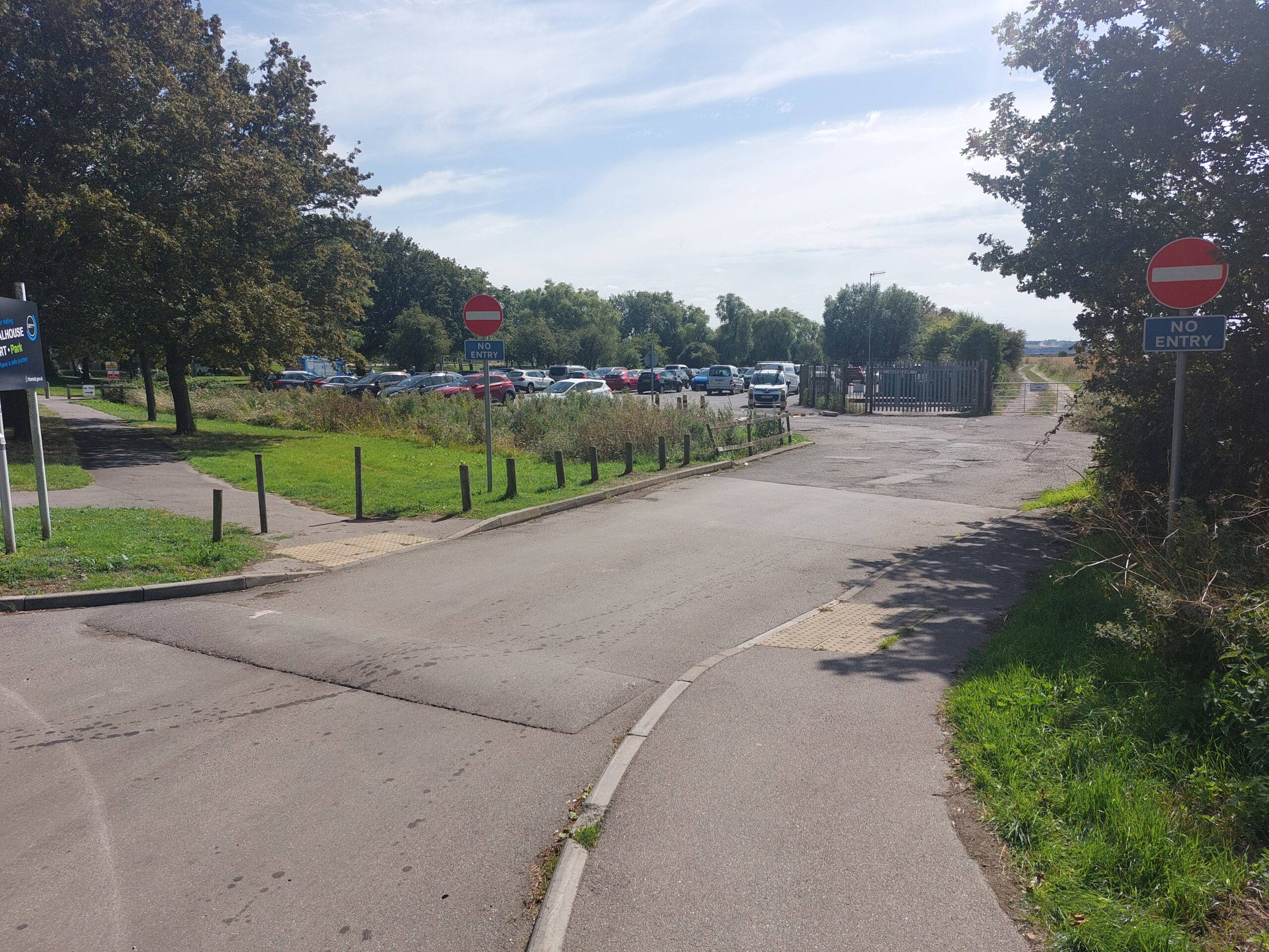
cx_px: 634
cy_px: 476
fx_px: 916
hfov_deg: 69.4
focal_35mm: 25
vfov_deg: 54.9
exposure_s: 1/1527
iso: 25
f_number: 1.8
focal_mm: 5.23
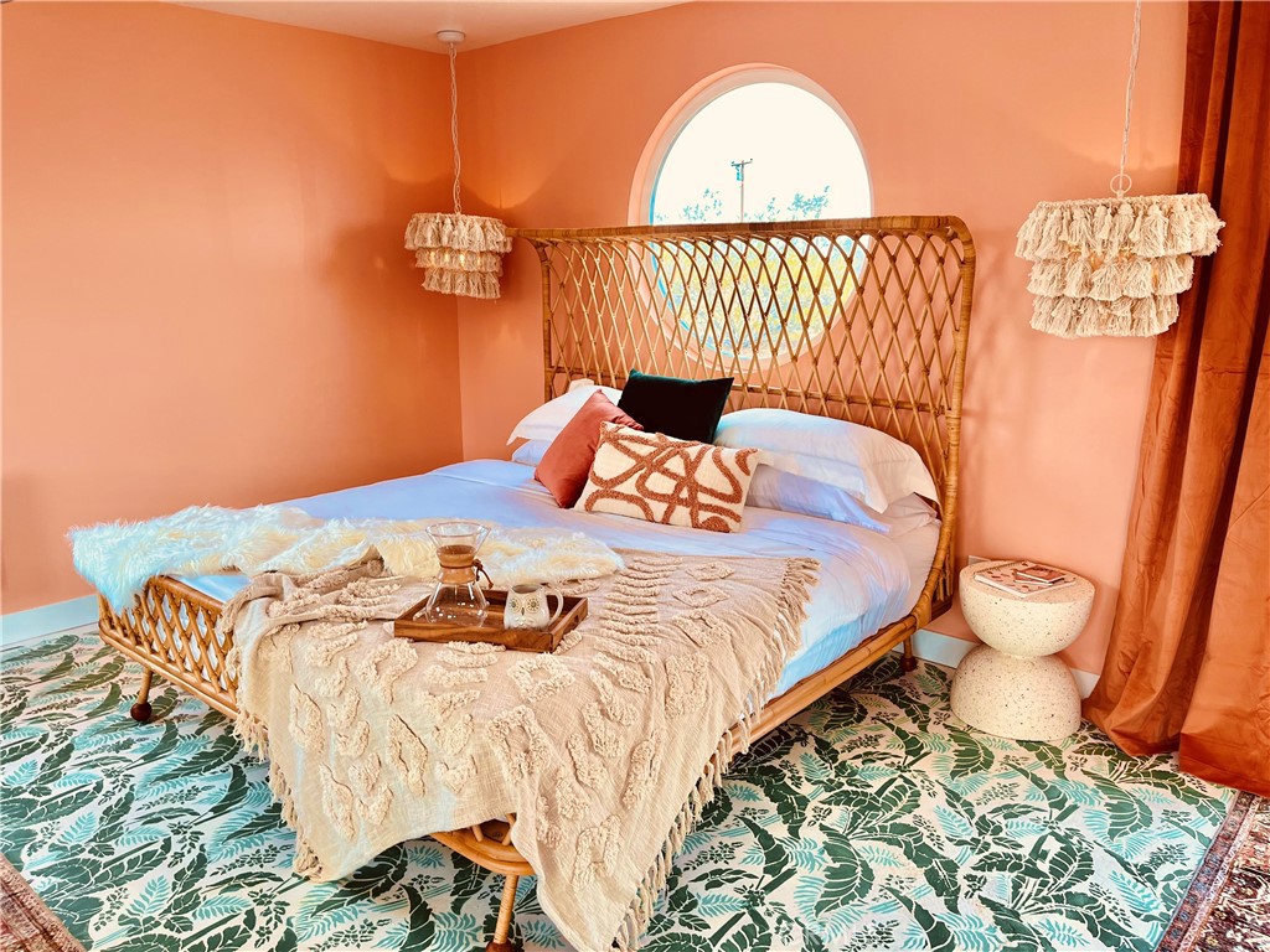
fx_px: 954
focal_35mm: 26
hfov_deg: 67.3
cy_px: 476
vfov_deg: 53.1
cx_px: 635
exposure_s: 1/144
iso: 40
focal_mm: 5.1
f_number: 1.6
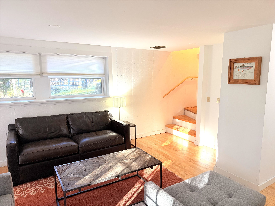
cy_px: 103
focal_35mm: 24
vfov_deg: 56.8
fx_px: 191
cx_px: 138
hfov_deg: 71.6
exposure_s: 1/104
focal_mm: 6.76
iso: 200
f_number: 1.78
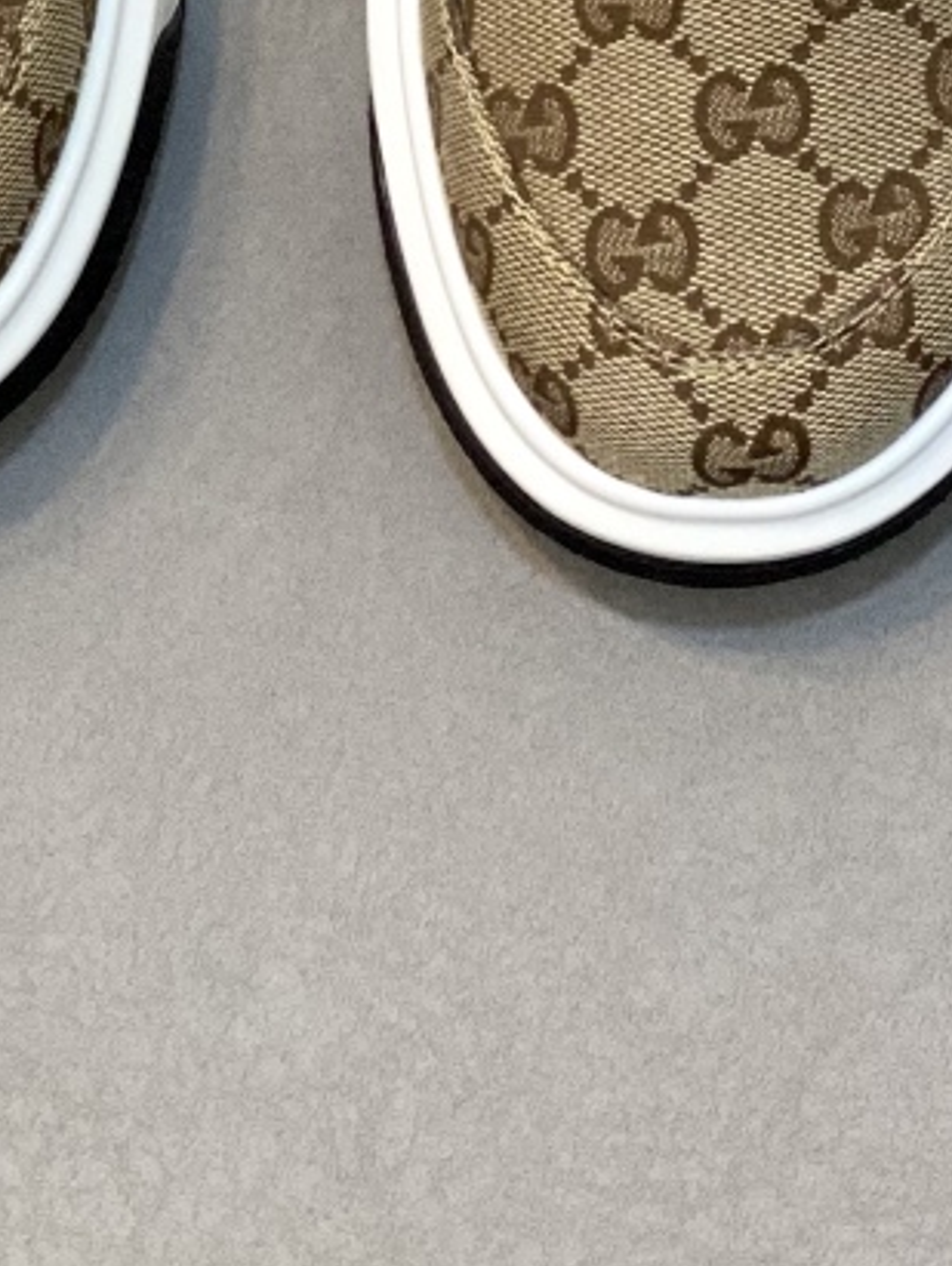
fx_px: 6663
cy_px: -437
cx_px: 163
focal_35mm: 182
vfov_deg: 10.6
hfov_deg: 8.2
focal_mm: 6
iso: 125
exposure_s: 1/100
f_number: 2
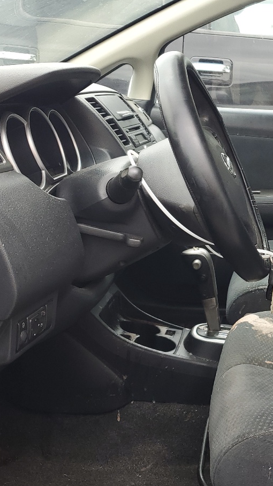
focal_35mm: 50
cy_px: 240
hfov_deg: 22.4
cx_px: 314
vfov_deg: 41.3
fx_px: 643
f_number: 1.5
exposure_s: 1/204
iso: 50
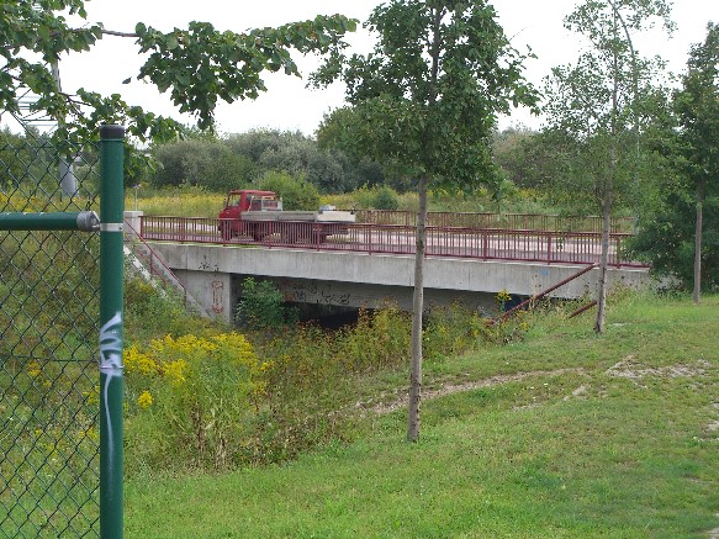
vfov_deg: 18.4
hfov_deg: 24.4
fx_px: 1661
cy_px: 270
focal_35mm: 80
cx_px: 360
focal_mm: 16.6
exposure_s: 1/250
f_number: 4.4
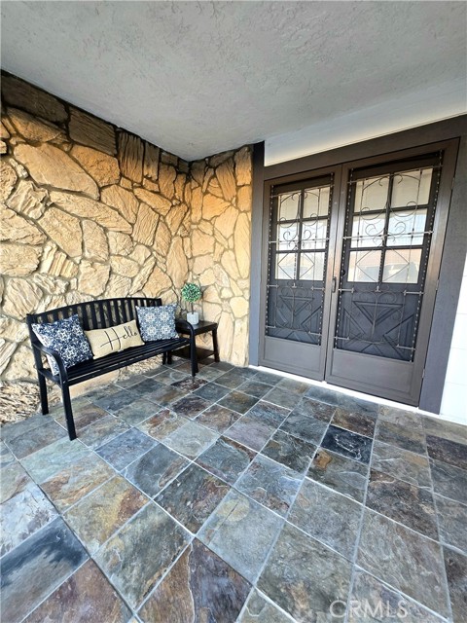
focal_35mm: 13
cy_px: 312
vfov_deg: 106.2
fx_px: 234
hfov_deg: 89.9
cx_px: 234
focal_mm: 1.7
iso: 80
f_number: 2.2
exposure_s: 1/60.2
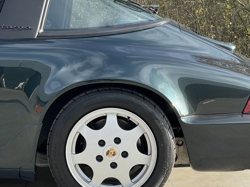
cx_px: 125
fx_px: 506
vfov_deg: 20.9
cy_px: 125
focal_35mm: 70
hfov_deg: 27.8
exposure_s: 1/558
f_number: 2
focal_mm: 6
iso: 25
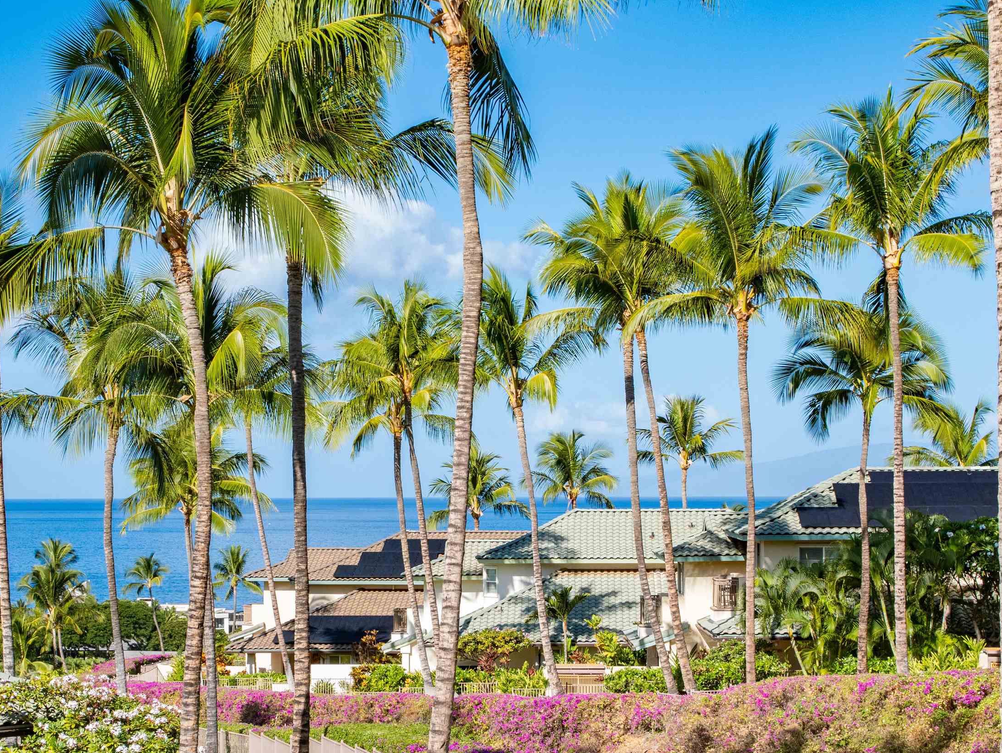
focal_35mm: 84
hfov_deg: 23.3
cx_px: 435
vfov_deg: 17.6
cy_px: 453
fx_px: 2433
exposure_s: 1/250
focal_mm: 30
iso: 400
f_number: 8
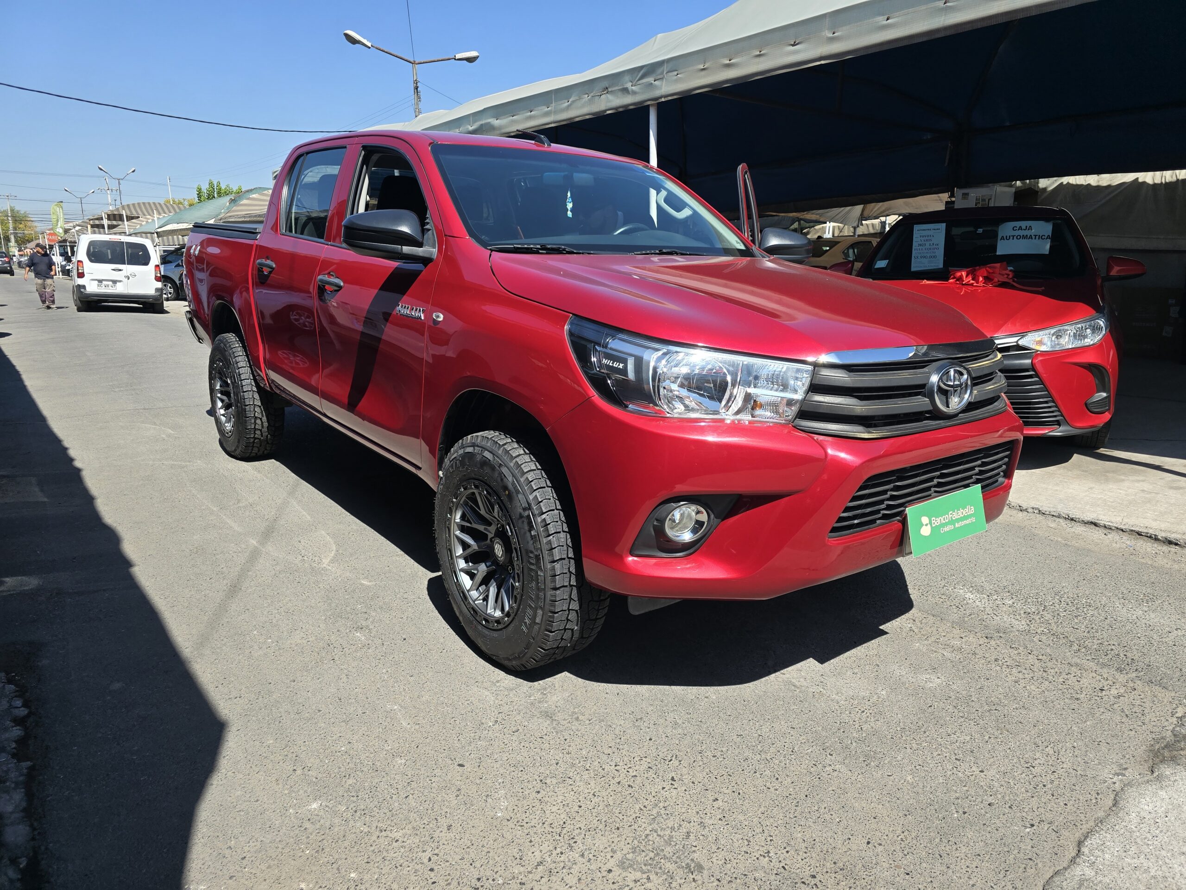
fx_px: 788
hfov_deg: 73.9
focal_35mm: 23
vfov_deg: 58.9
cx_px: 593
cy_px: 445
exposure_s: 1/497
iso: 12
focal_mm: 6.3
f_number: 1.7
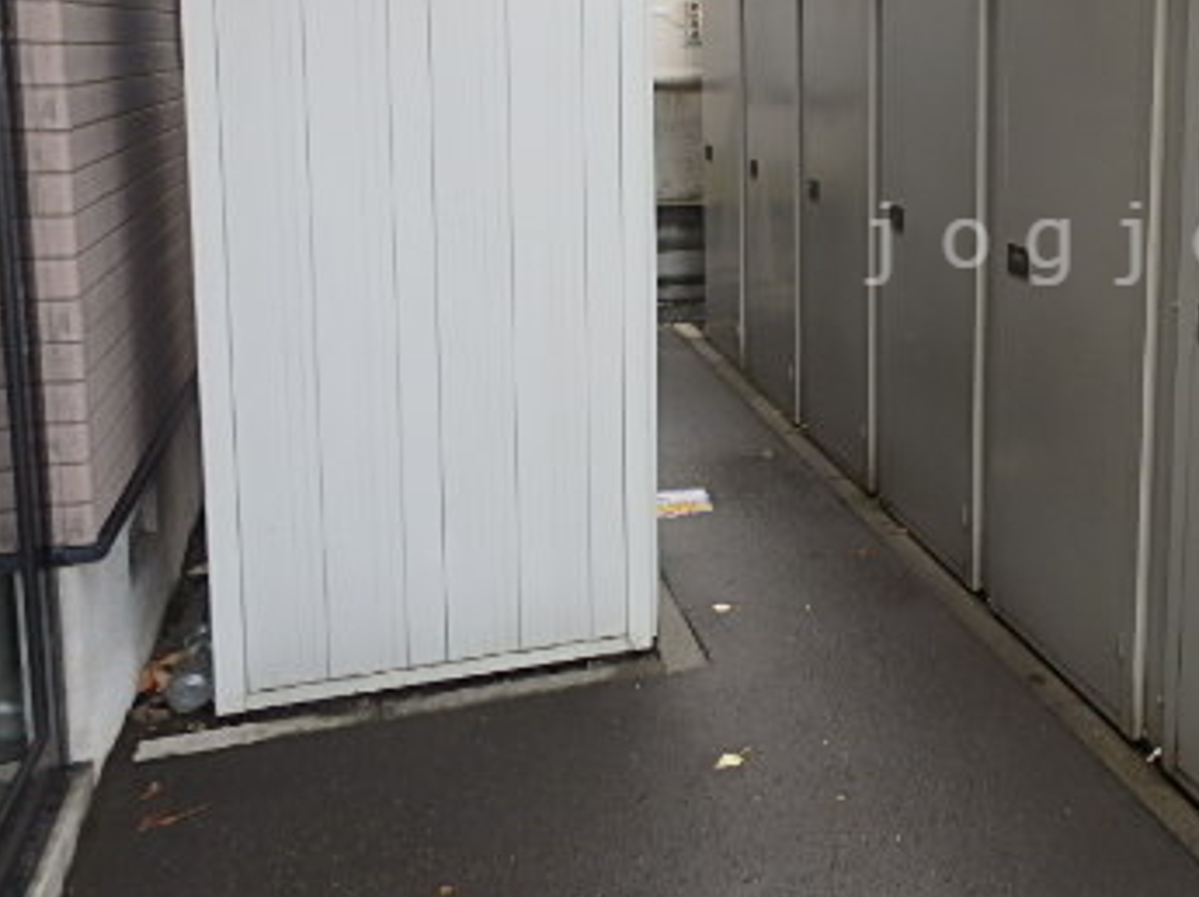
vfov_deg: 36.1
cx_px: 1102
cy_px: 243
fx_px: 1349
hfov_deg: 43.4
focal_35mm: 39
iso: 125
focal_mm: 3.7
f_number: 3.5
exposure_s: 1/125
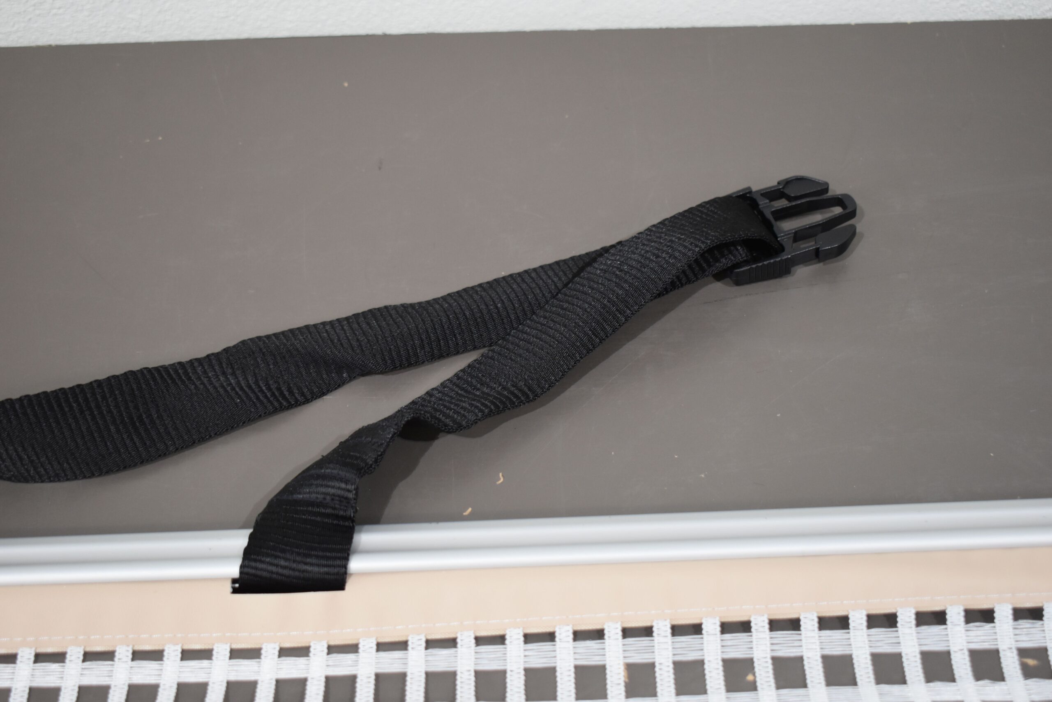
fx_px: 1534
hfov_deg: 37.8
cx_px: 526
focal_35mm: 52
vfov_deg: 25.8
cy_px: 351
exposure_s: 1/125
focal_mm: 35
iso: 800
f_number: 4.5
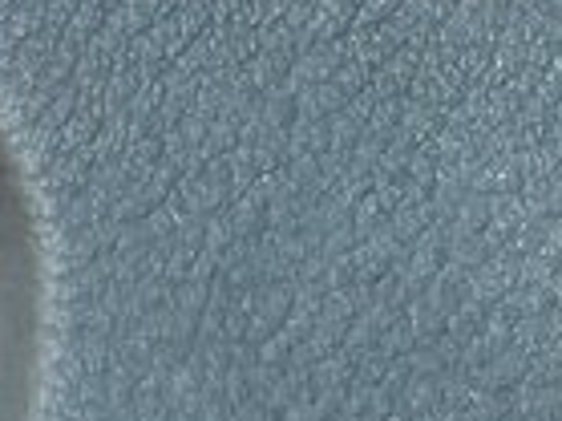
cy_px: -251
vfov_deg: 10.3
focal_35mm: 138
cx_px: 89
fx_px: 2239
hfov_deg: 14.2
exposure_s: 1/60
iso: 320
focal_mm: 2.22
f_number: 2.2
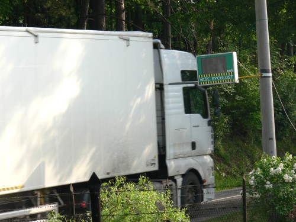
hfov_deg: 10.5
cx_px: 148
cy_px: 111
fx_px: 1616
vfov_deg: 7.9
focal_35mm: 189
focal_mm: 40
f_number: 5.6
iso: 80
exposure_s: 1/160
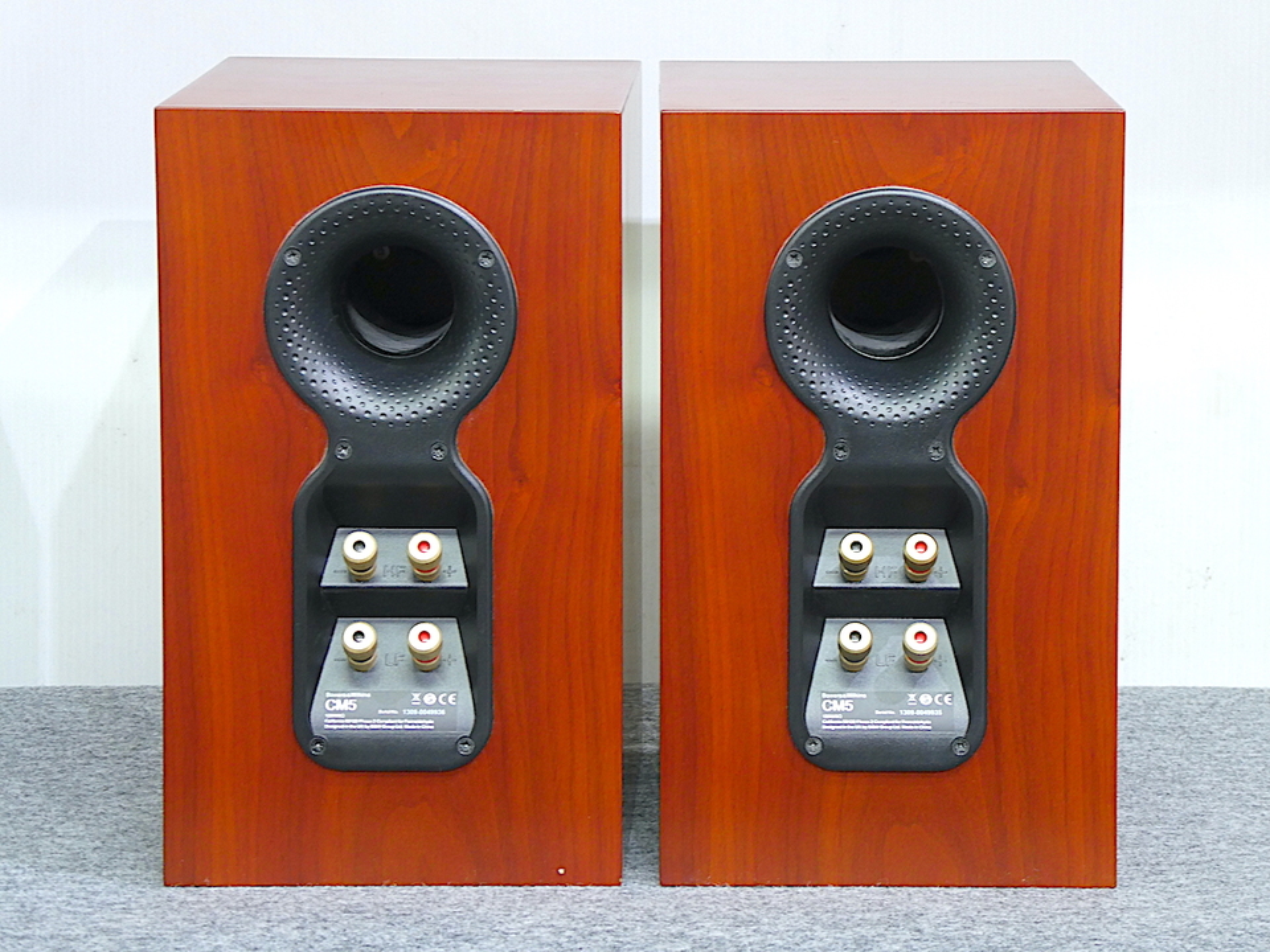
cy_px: 476
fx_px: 4953
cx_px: 635
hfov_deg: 14.6
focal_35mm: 135
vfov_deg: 11.0
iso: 200
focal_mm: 24.2
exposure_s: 1/4
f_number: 5.3
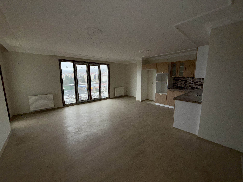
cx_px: 122
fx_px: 98
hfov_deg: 102.1
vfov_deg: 85.7
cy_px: 91
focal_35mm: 14
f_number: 2.2
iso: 80
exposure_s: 1/122
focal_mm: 2.22
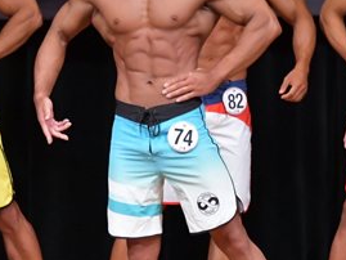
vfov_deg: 2.0
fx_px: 7470
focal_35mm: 747
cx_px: 89
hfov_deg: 2.7
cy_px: 143
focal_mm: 180
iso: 5000
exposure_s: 1/400
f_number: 5.6
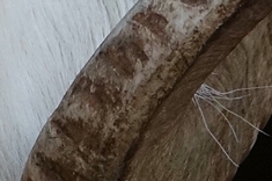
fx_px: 24937
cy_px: -104
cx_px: -198
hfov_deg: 0.6
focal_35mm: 3305
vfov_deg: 0.4
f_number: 4
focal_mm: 189.74
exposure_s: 1/250
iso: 800
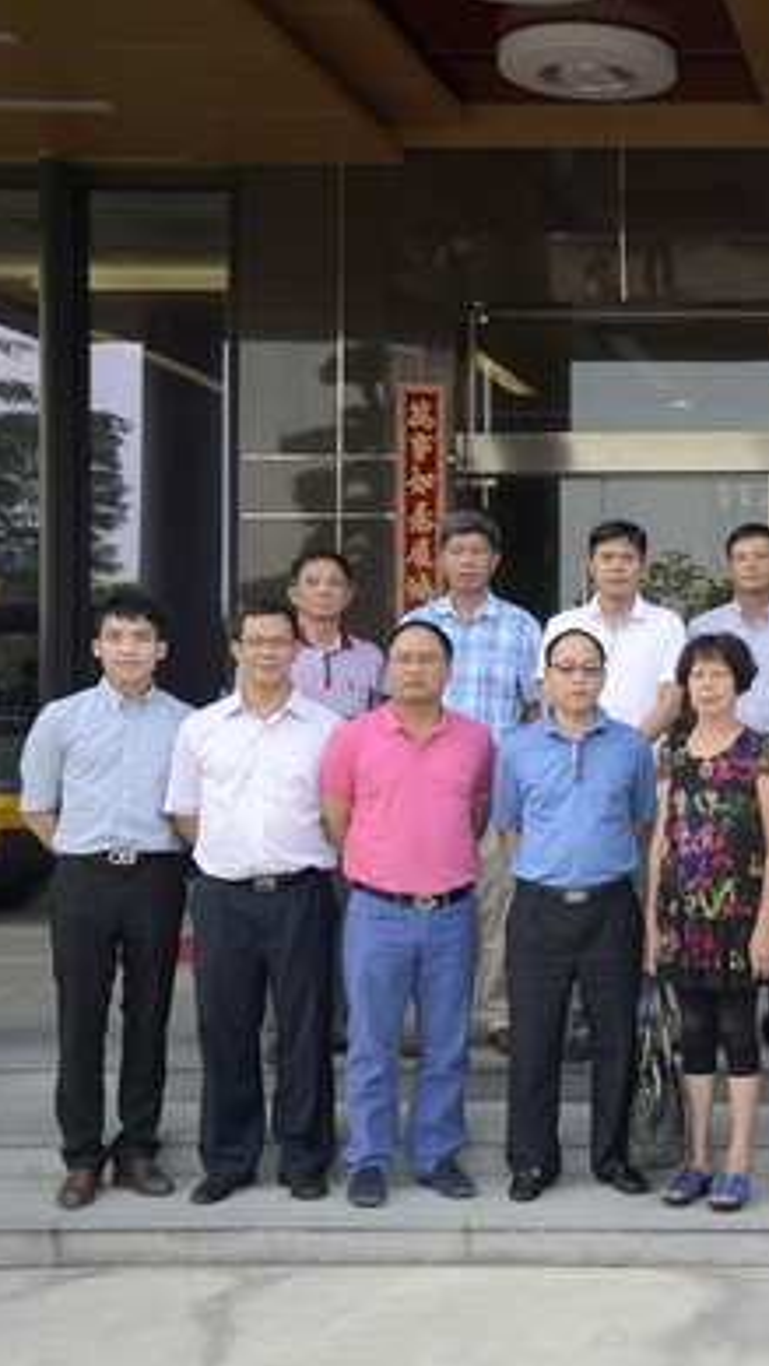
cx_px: 980
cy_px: 690
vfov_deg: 36.0
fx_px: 2101
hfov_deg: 19.3
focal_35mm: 58
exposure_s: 1/60
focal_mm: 24
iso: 100
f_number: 5.6
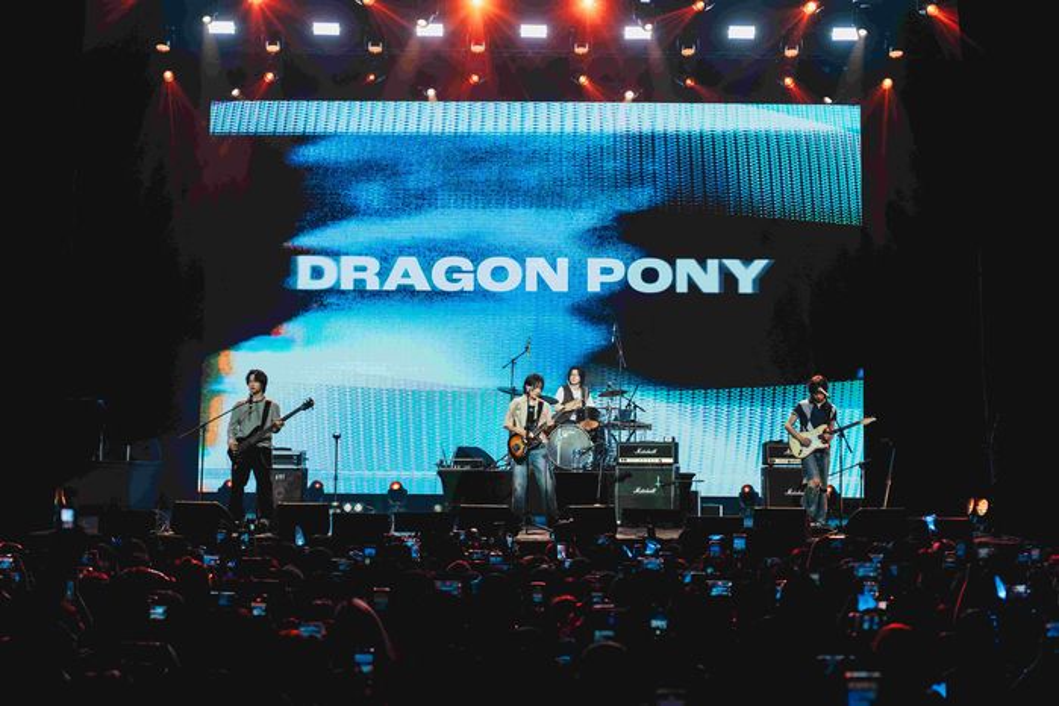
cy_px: 353
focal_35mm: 50
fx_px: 1471
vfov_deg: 27.0
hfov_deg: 39.6
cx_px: 530
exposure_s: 1/500
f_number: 2.8
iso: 1000
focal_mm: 50
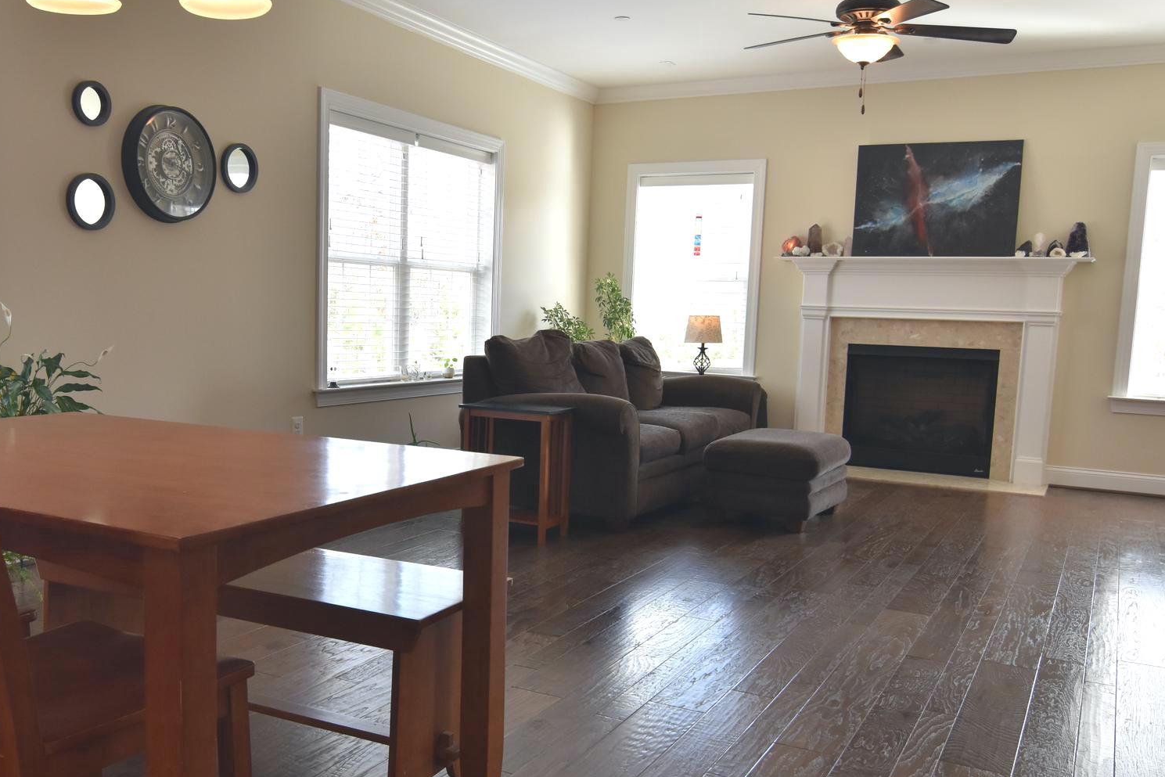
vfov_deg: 39.9
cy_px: 442
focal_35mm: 33
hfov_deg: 56.8
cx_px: 465
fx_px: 1068
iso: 640
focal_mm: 16
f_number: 5.6
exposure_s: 1/125
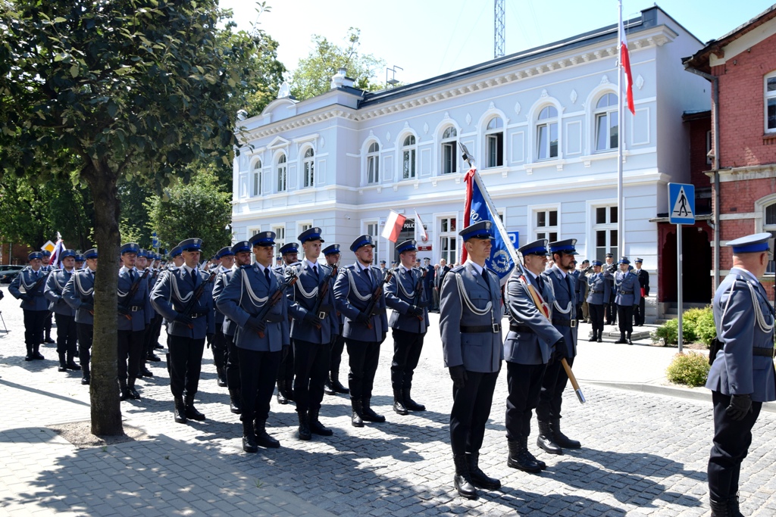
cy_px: 258
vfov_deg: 47.9
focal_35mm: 27
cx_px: 388
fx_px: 582
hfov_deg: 67.4
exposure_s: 1/250
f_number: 8
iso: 200
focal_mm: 18
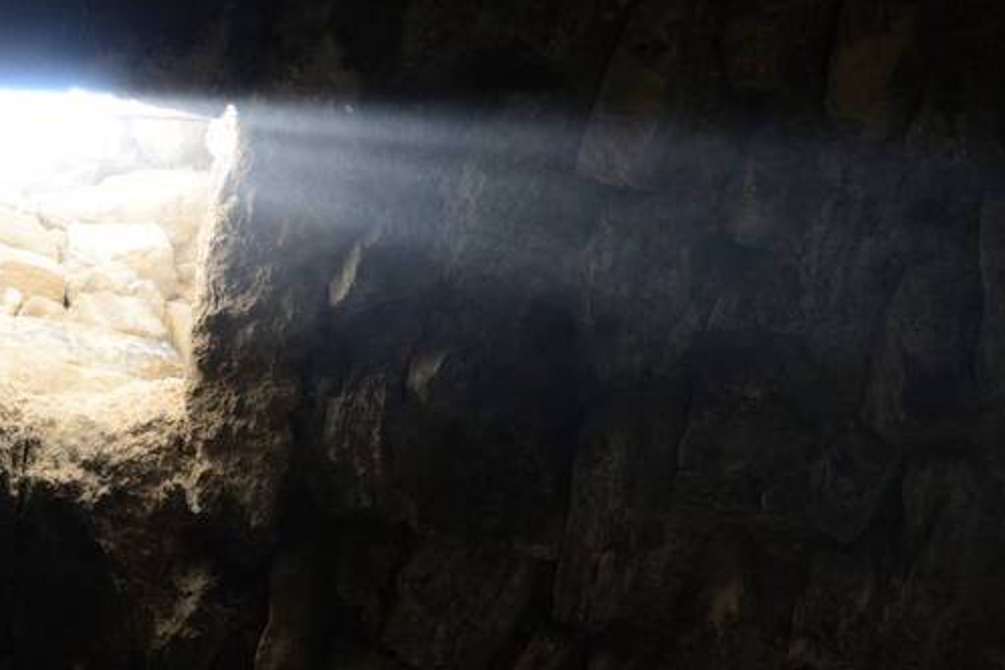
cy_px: 298
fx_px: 2233
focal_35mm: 80
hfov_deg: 25.4
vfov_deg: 17.1
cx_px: 511
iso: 360
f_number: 4.2
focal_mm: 38
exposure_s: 1/30
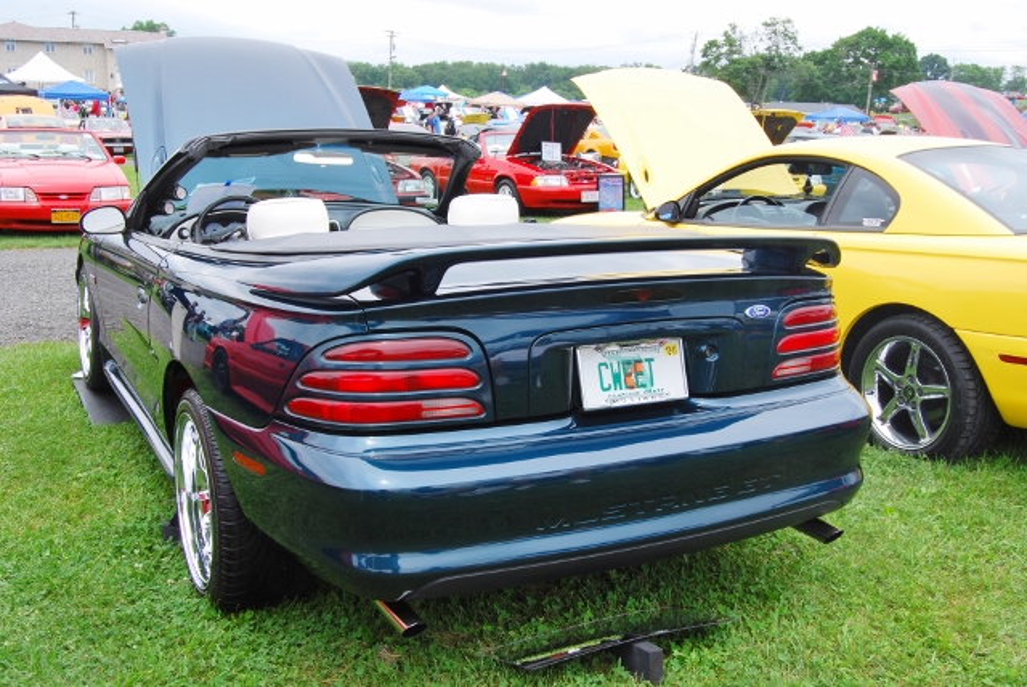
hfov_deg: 53.1
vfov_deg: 36.9
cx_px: 514
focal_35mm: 36
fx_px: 1028
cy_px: 344
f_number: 14
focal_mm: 24
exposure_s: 1/80
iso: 200
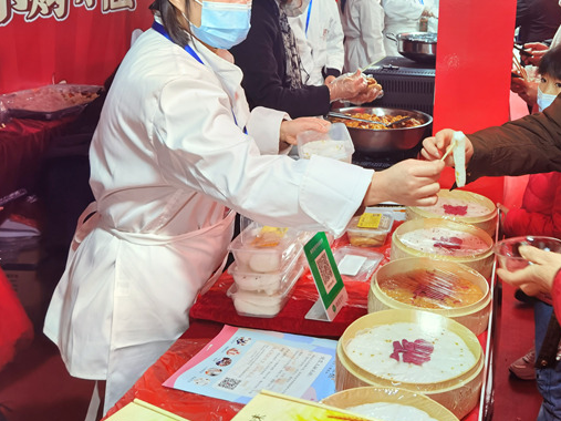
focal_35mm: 41
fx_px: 664
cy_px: 102
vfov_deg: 34.3
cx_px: 433
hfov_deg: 44.0
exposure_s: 1/50
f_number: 1.9
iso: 64
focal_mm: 6.71
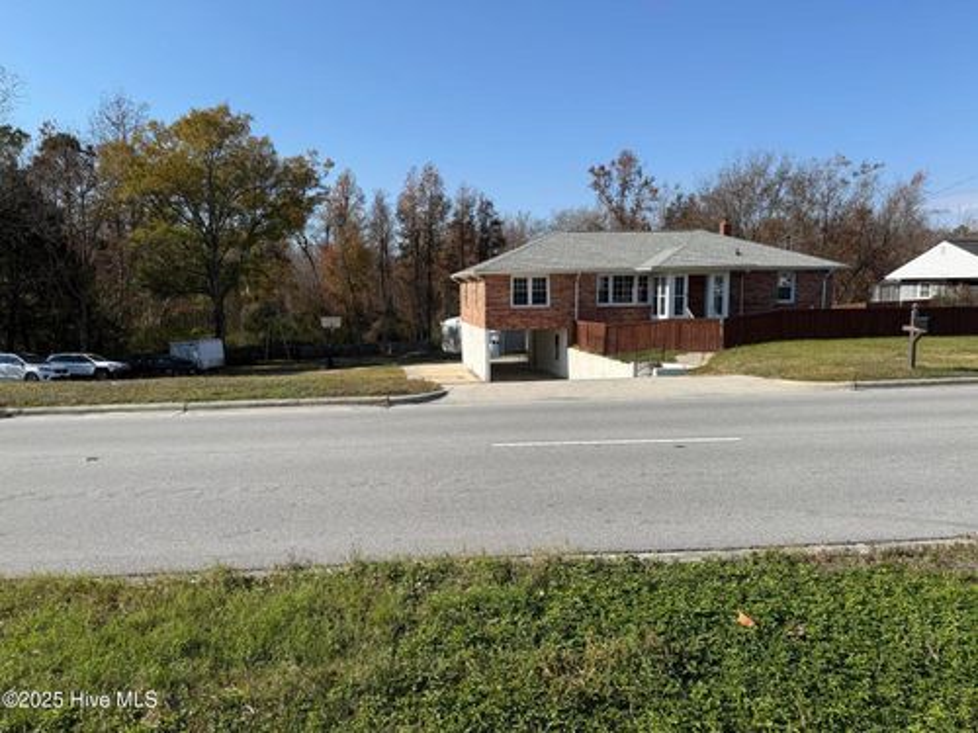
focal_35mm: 24
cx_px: 489
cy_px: 366
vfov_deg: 56.8
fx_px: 678
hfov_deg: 71.6
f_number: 1.78
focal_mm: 6.76
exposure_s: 1/4975
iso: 80
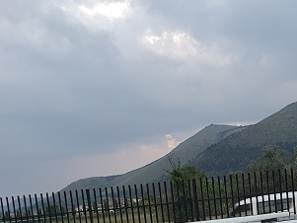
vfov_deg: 19.8
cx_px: 221
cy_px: 282
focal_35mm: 69
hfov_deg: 27.8
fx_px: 592
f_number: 2.4
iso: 80
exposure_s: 1/100
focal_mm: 4.32
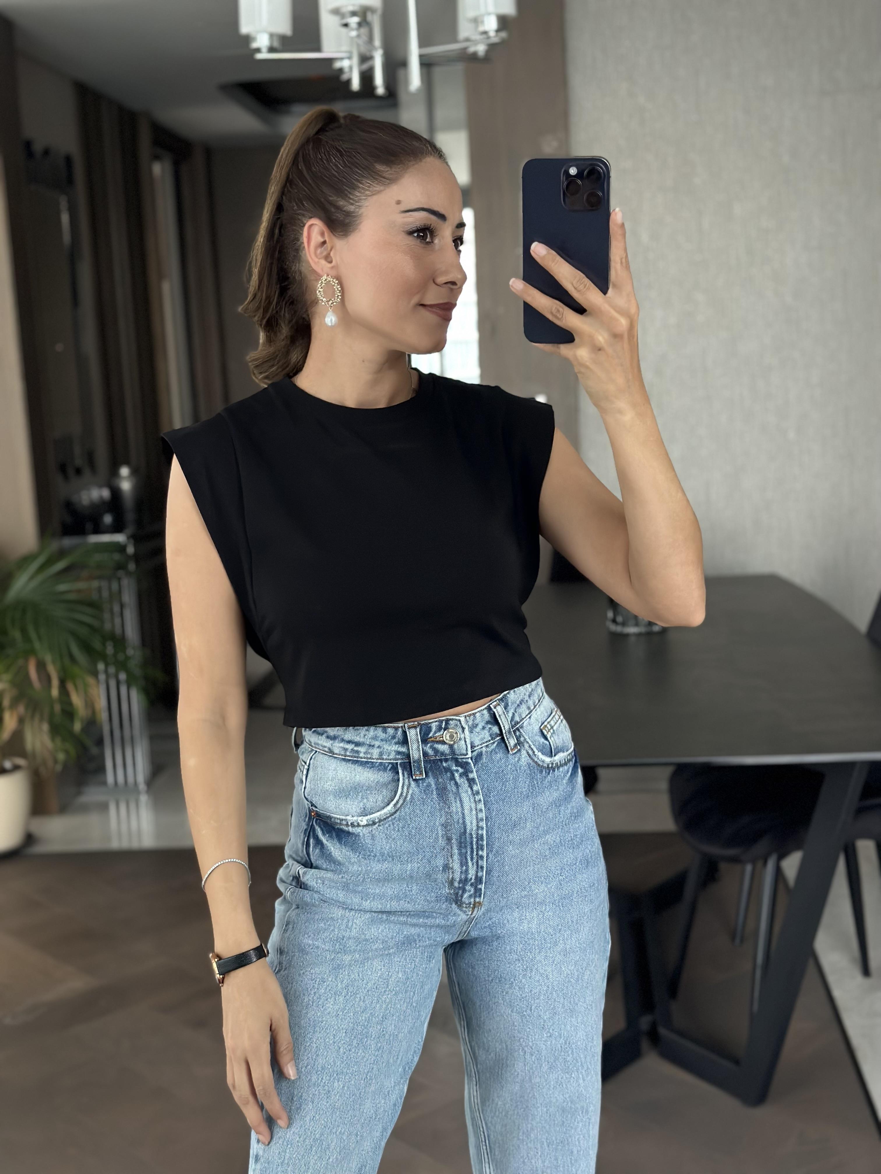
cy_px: 587
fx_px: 1629
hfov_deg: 30.3
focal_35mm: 48
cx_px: 440
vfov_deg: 39.7
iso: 320
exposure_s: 1/40
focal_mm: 6.86
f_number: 1.78
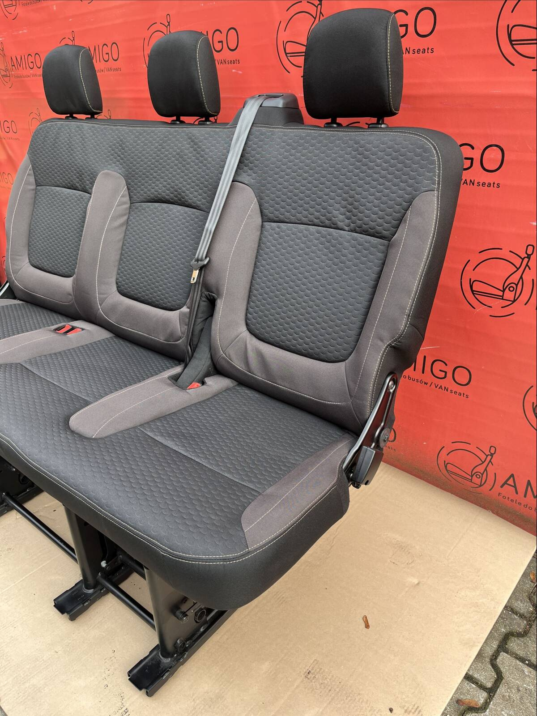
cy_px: 358
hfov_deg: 53.1
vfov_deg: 67.3
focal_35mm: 26
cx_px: 268
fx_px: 538
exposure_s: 1/130
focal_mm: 5.1
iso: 32
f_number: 1.6
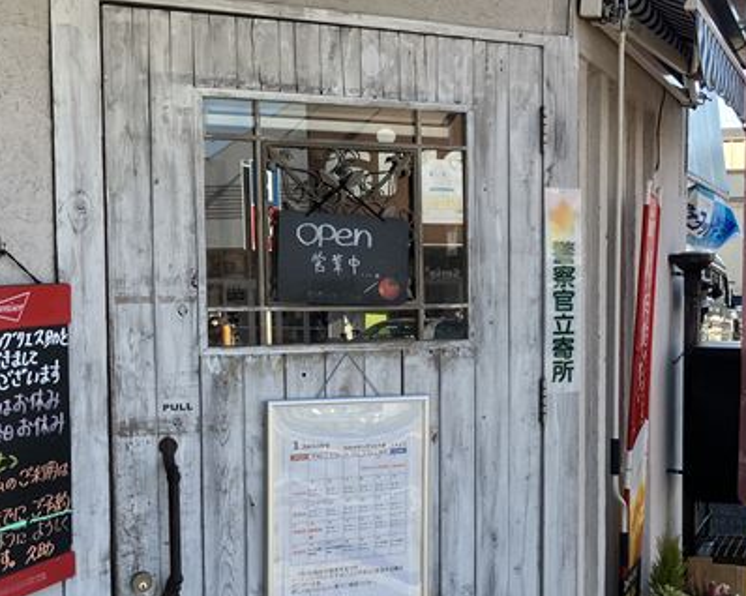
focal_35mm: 55
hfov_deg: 33.7
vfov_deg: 27.5
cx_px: 529
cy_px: 379
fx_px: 1214
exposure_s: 1/486
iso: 32
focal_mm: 3.99
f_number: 1.8
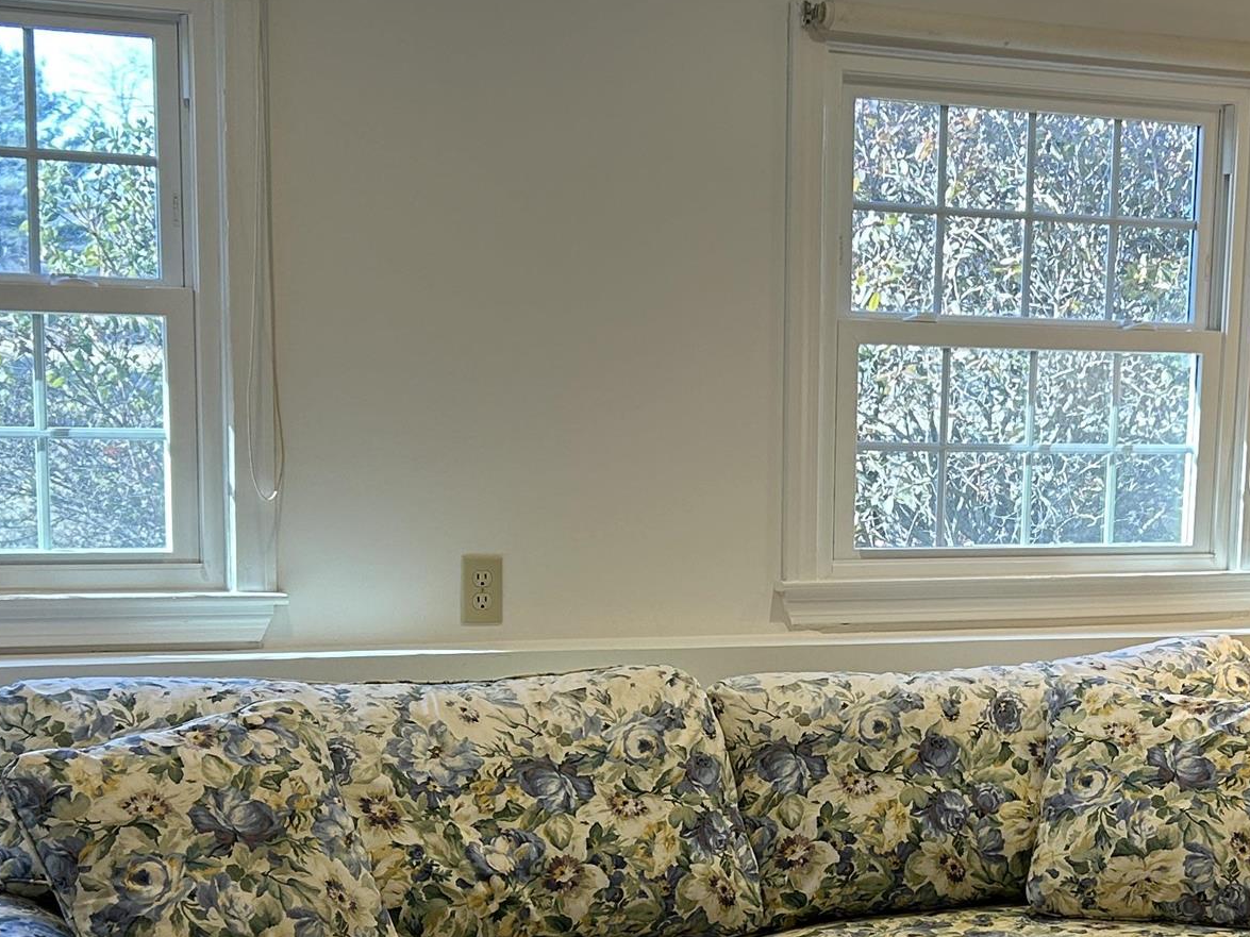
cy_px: 752
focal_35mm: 68
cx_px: 971
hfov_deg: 28.1
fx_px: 2455
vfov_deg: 21.3
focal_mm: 5.7
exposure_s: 1/120
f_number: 1.5
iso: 64
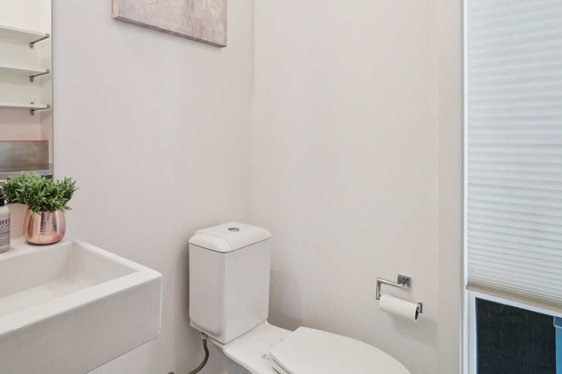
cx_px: 168
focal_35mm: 23
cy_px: 140
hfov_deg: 72.7
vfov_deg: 54.5
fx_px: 359
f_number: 8
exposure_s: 1/40
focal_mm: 16
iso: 1600
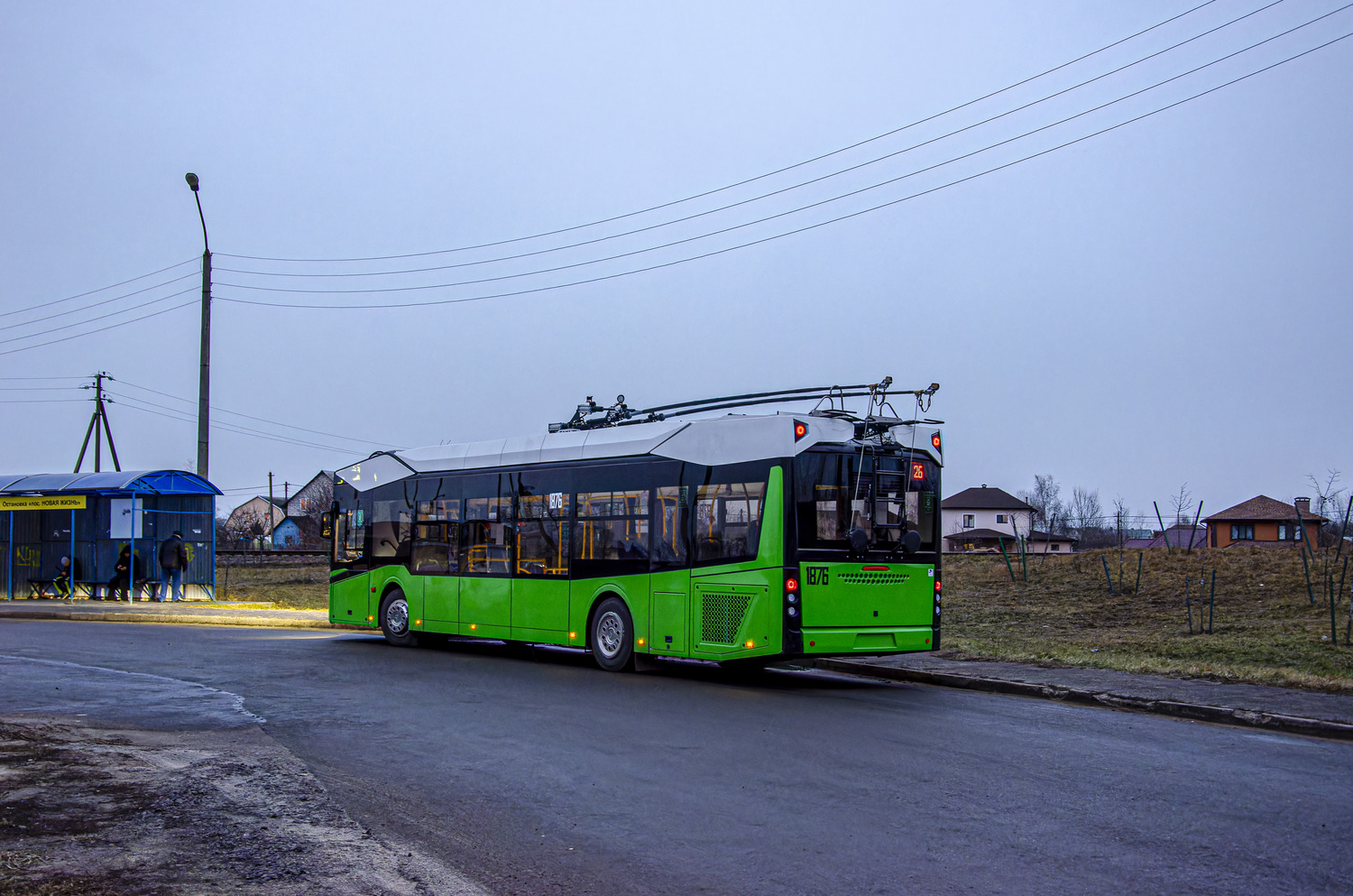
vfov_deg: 34.1
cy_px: 448
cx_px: 676
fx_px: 1462
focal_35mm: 39
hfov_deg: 49.6
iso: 1000
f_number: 6.3
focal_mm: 26
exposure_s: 1/40
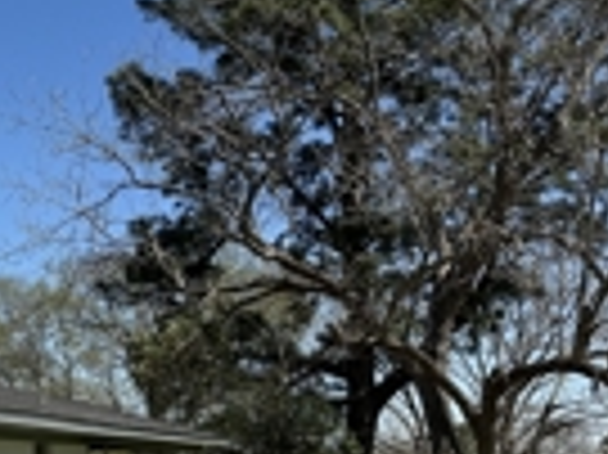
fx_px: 1246
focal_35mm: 71
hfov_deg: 24.1
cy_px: 396
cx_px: -180
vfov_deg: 20.3
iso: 80
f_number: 1.78
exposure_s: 1/4545
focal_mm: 6.86
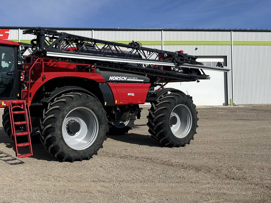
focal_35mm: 38
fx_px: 297
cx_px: 86
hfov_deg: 48.0
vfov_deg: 37.6
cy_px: 86
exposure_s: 1/6579
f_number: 1.5
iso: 50
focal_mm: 5.7
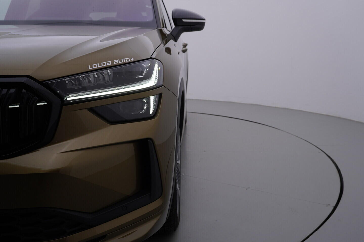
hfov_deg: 53.1
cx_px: 182
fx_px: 364
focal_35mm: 36
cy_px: 121
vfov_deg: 36.9
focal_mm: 24
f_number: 5
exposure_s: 1/125
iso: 125
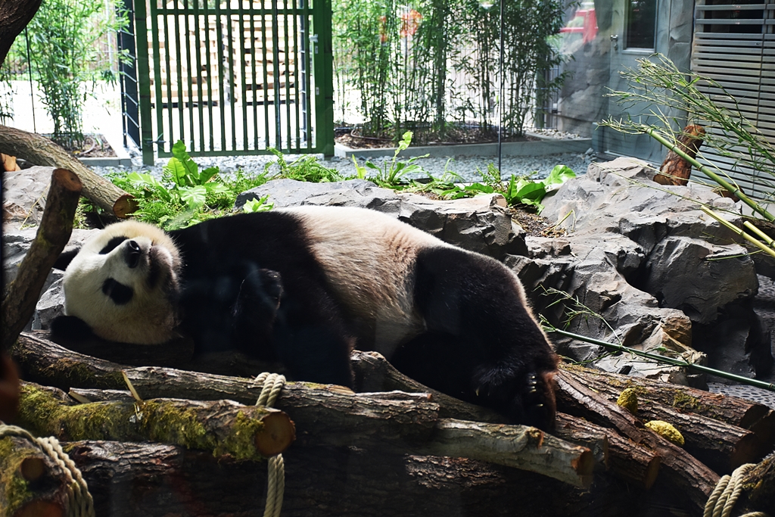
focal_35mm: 63
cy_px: 258
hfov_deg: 31.9
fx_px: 1356
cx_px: 388
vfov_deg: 21.6
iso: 560
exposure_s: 1/60
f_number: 4.5
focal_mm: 42
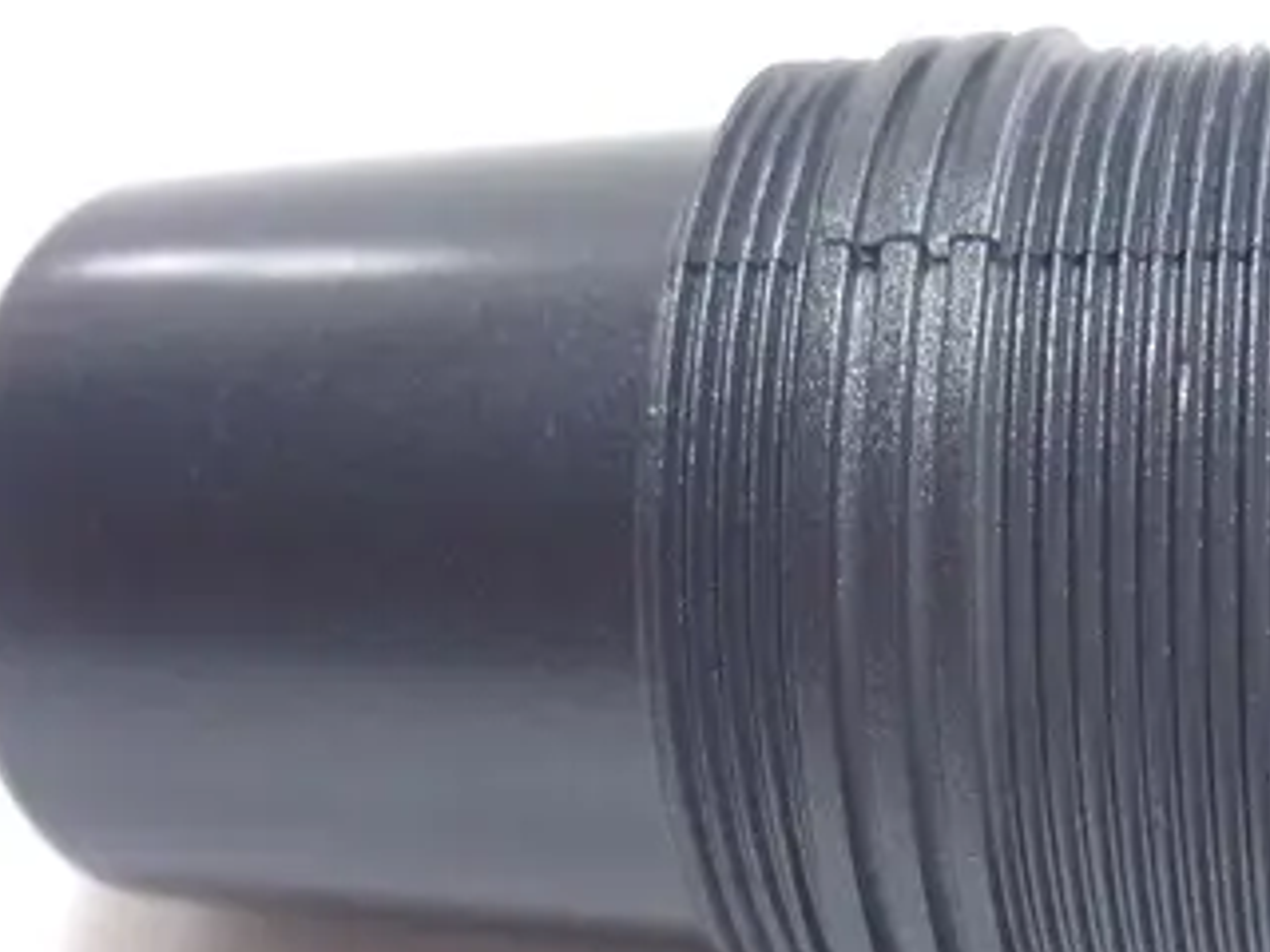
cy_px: 547
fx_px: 2421
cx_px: 869
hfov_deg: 29.1
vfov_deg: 22.2
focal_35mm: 66
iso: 80
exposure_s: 1/30
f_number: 2.8
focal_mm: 5.5
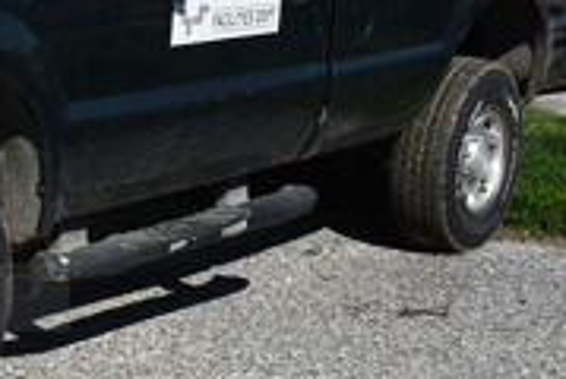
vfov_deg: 13.5
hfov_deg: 17.9
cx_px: -281
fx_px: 1606
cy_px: 164
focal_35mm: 102
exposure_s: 1/400
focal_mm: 20
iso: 100
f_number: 10
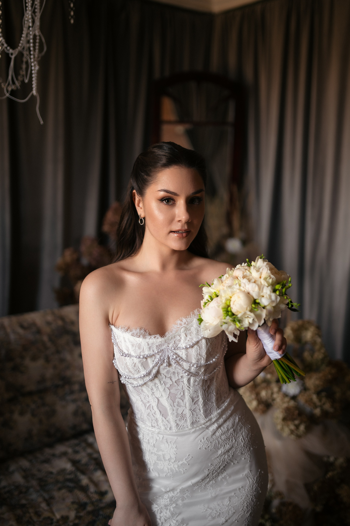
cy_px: 263
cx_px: 175
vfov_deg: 54.5
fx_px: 511
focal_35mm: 35
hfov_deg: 37.8
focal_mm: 35
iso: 160
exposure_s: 1/250
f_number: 1.4
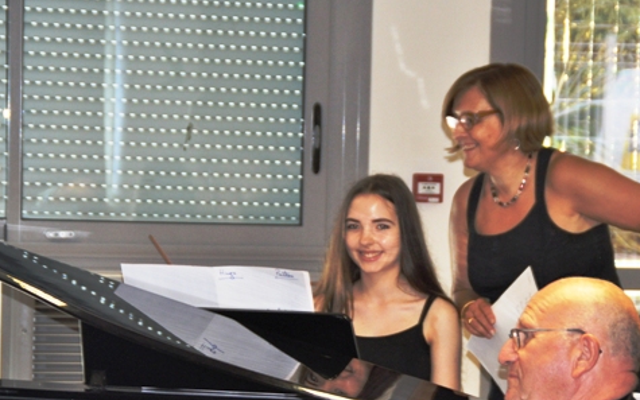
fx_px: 3088
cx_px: 383
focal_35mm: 177
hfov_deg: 11.8
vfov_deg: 7.4
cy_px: 270
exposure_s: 1/60
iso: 800
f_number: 5.6
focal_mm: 86
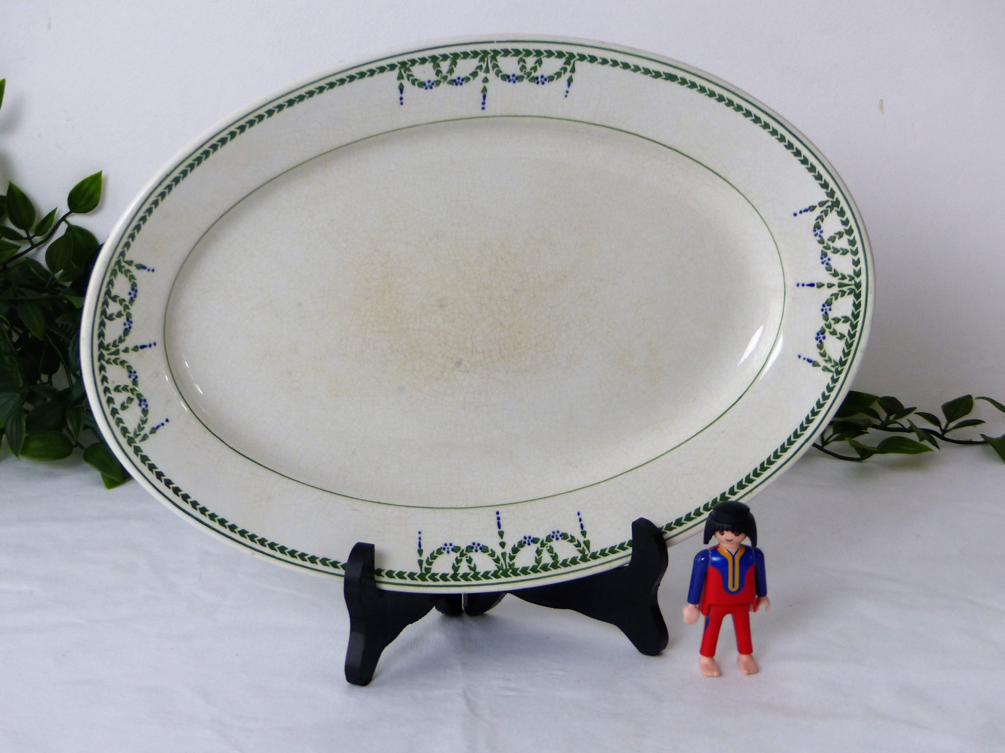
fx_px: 2932
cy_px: 376
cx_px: 502
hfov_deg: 19.4
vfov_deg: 14.6
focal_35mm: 101
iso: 160
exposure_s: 1/60
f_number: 2.8
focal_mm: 16.9
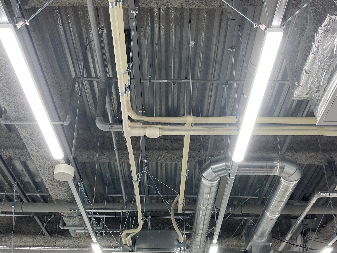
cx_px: 159
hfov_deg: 56.8
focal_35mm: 32
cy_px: 142
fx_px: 312
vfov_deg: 44.1
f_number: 1.8
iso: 320
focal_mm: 3.99
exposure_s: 1/50
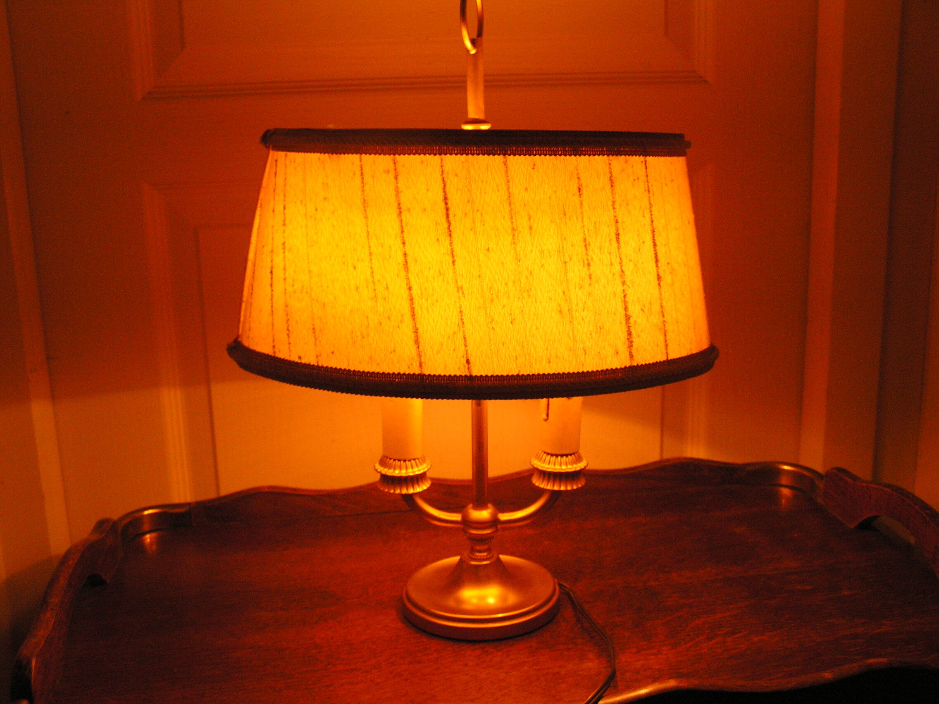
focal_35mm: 38
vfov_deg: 37.7
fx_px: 1031
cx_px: 470
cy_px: 352
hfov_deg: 49.0
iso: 125
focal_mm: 6.3
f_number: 2.8
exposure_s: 1/40
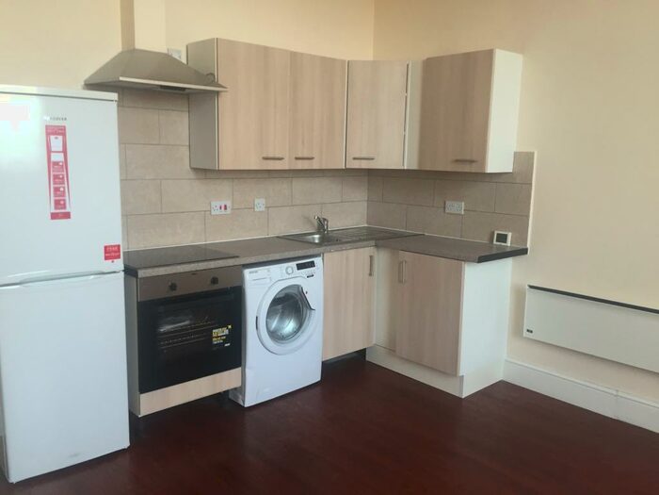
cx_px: 330
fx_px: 552
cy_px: 248
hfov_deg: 61.7
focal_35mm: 29
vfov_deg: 48.2
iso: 50
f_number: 2.2
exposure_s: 1/33
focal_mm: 4.15
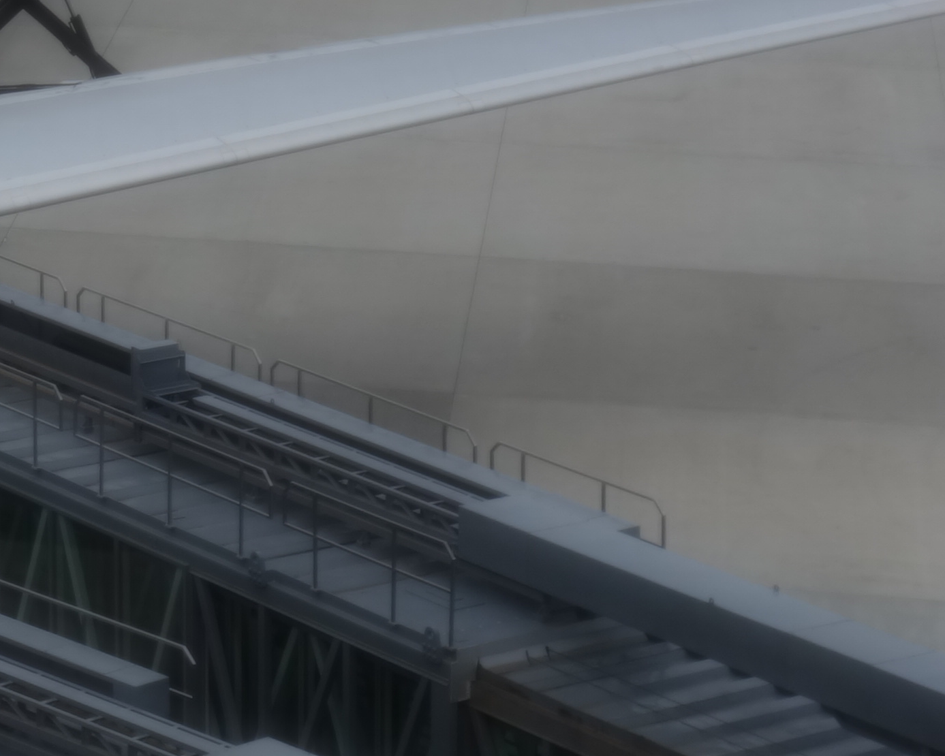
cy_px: -100
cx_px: -729
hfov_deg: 10.5
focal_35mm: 174
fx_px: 4867
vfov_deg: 8.8
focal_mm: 17.6
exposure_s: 1/1250
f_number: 5.6
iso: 200
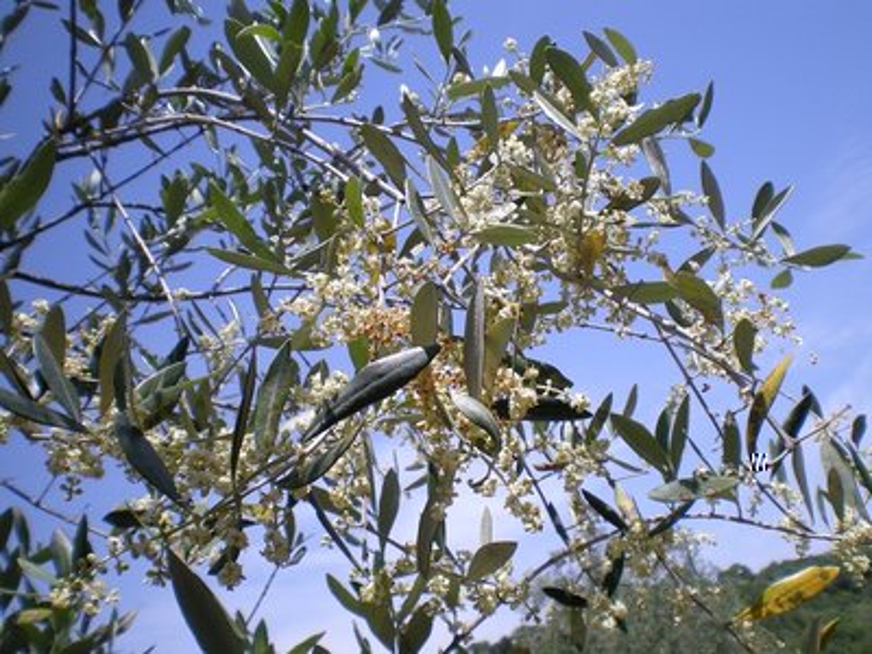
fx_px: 957
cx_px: 436
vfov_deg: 37.7
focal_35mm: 38
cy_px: 327
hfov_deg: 49.0
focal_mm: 6.3
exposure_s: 1/606
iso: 64
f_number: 4.6
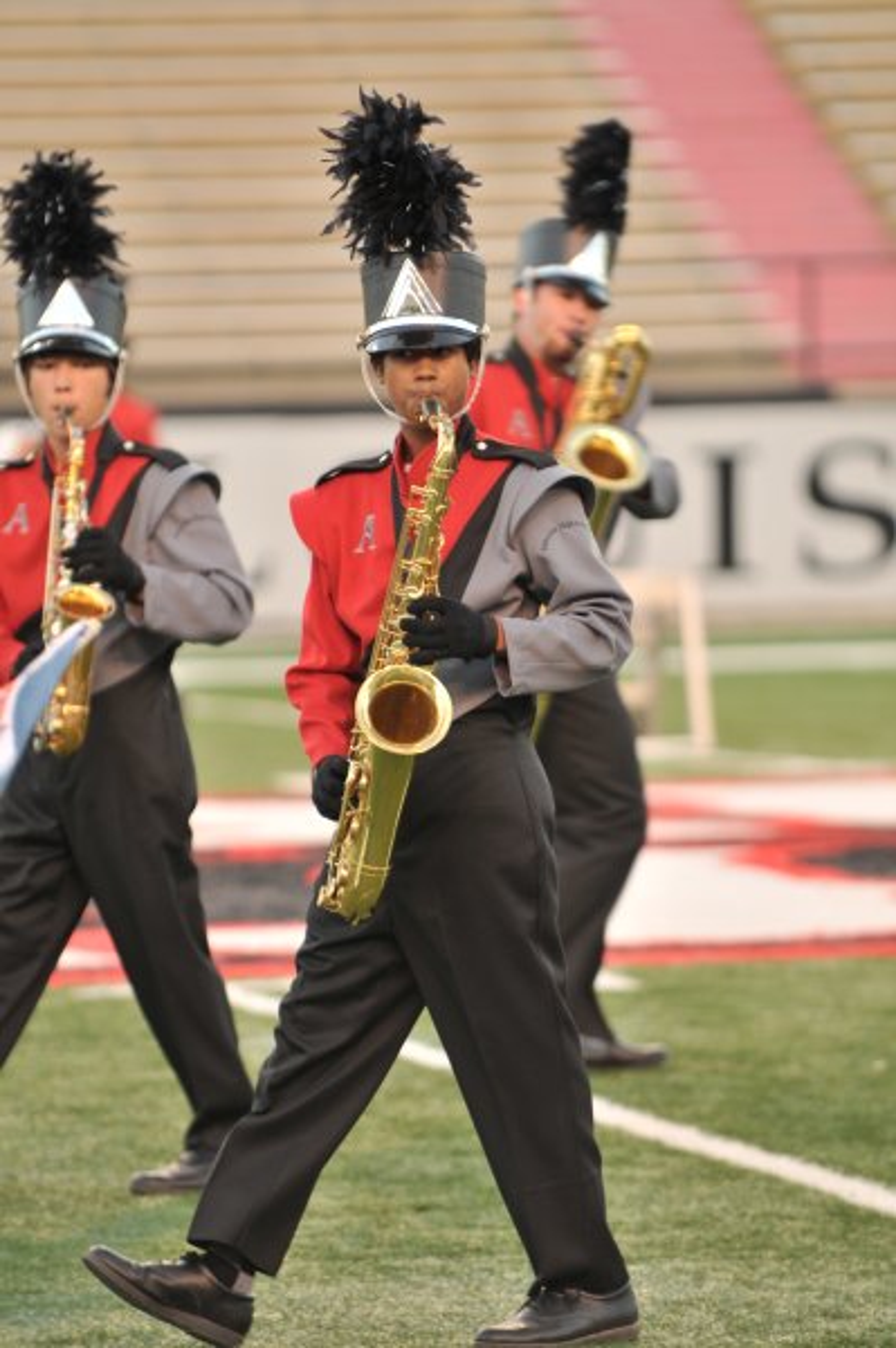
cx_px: 448
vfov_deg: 6.9
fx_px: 11219
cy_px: 674
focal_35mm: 300
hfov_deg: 4.6
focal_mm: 200
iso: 200
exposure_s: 1/160
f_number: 2.8
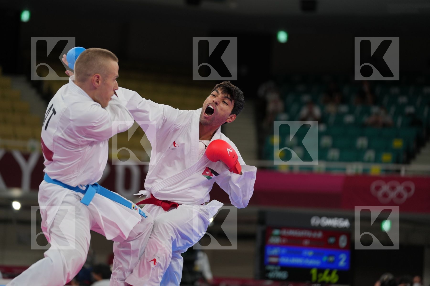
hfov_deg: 15.4
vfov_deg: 10.3
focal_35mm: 133
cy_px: 143
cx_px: 215
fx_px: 1588
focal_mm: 133
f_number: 2.8
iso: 500
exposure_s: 1/1000
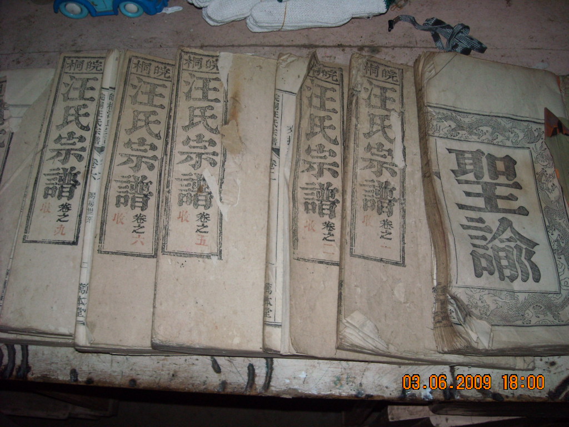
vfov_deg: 40.7
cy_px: 214
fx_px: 575
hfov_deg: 52.6
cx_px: 284
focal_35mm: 35
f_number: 2.8
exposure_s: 1/60
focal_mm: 5.7
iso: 200
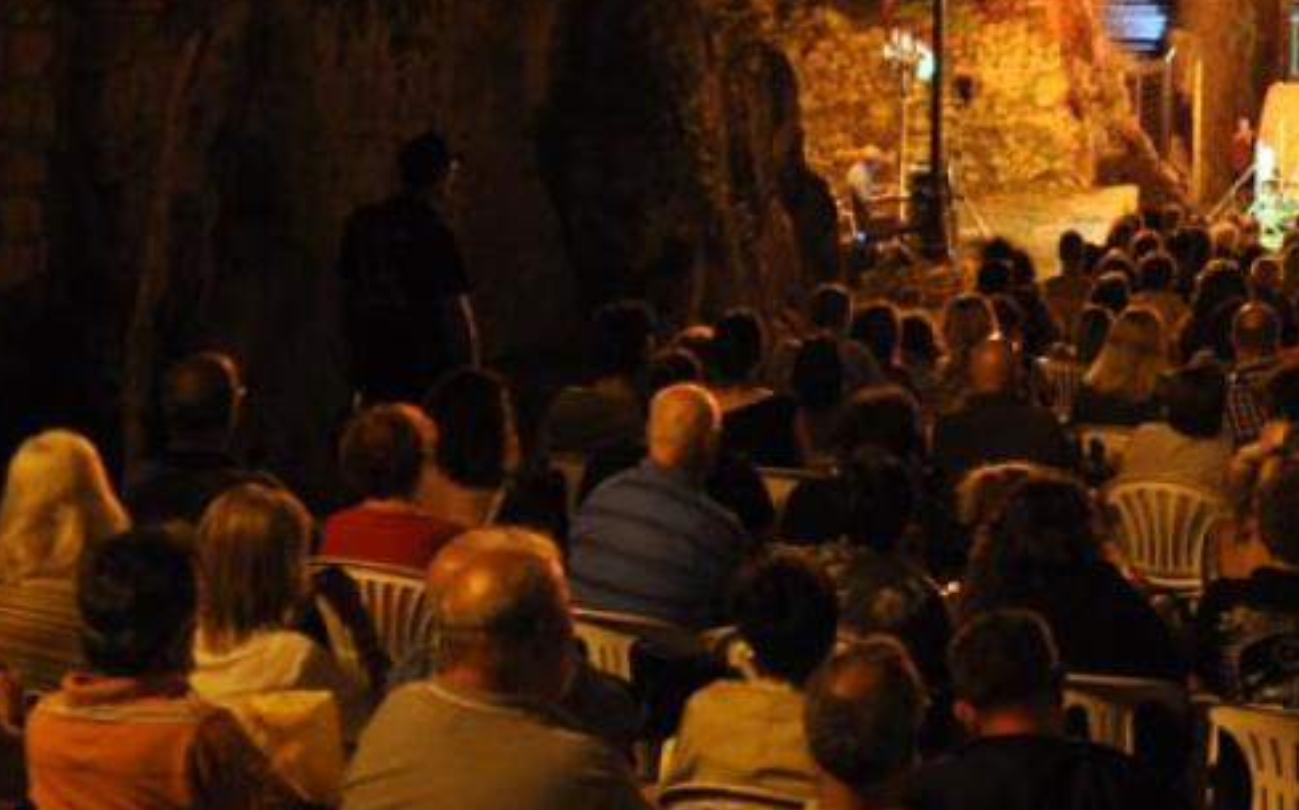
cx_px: 1092
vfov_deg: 16.6
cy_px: -193
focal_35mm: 75
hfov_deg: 26.8
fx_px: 2654
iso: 320
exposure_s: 1/1.6
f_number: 3.5
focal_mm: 20
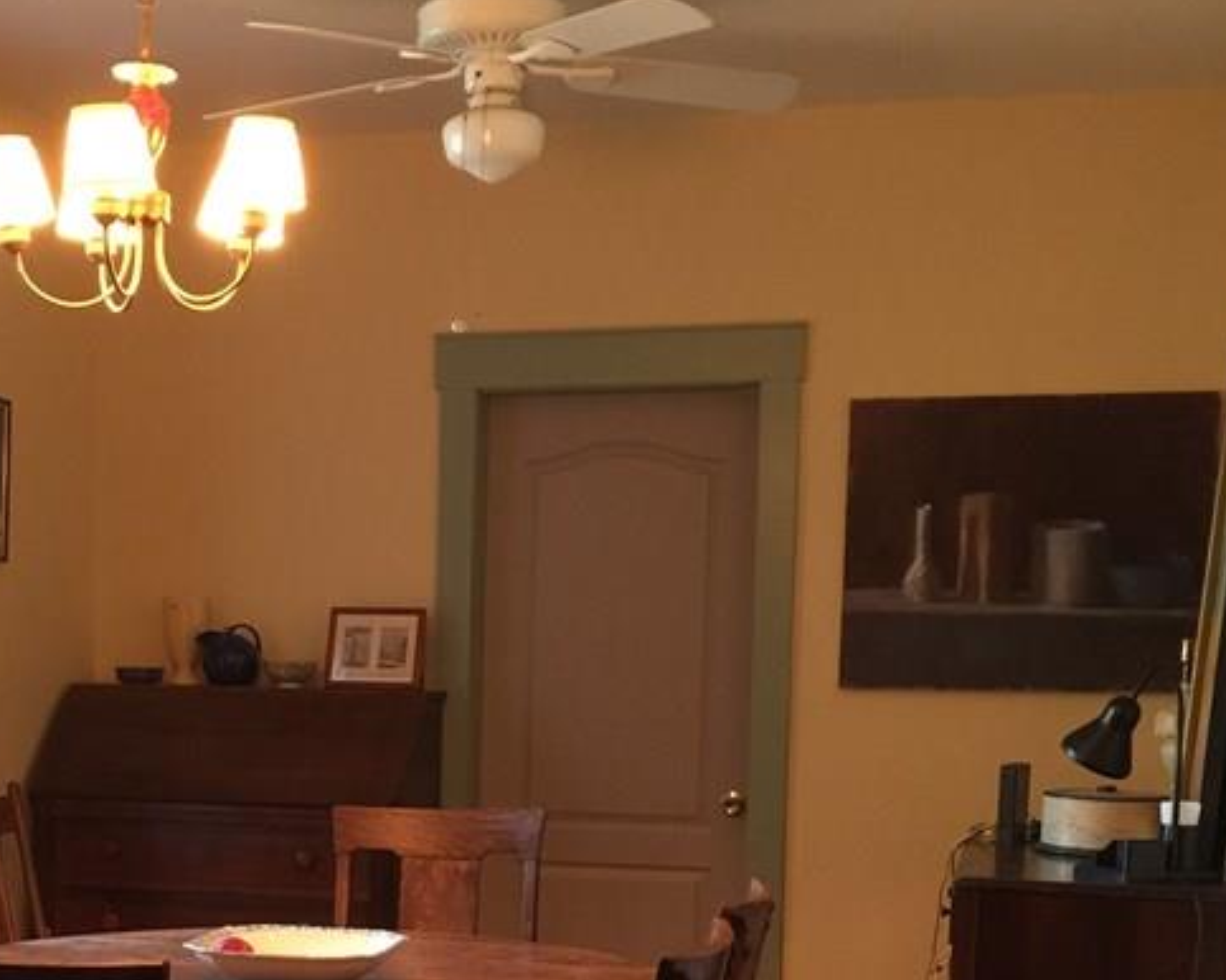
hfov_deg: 31.1
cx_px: 366
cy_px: 881
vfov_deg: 24.6
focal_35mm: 60
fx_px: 2176
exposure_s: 1/10
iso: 100
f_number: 2.2
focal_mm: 4.15
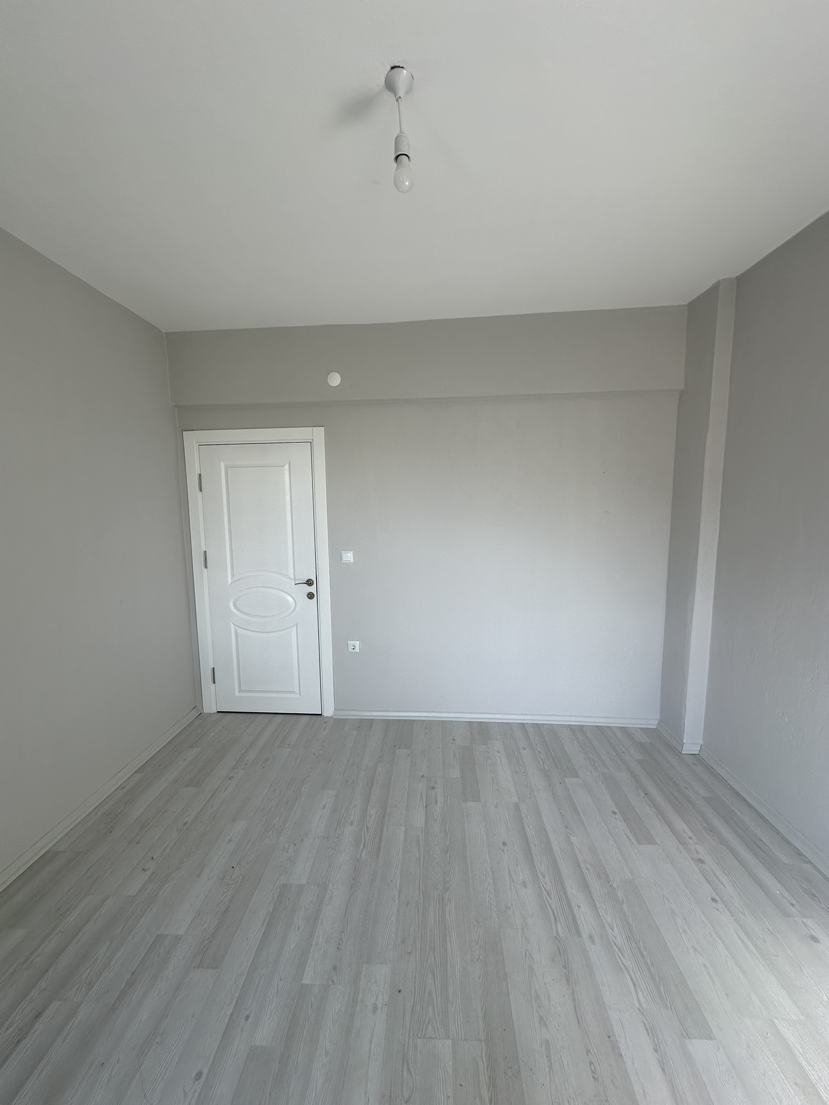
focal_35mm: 14
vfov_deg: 102.1
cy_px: 552
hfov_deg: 85.7
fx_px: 447
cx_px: 414
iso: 40
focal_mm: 2.22
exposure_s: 1/254
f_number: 2.2
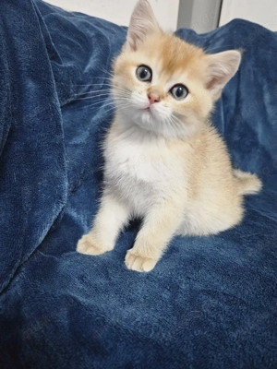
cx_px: 138
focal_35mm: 23
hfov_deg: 58.9
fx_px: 245
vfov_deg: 73.9
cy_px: 184
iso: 640
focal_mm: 5.4
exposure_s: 1/33.4
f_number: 1.8
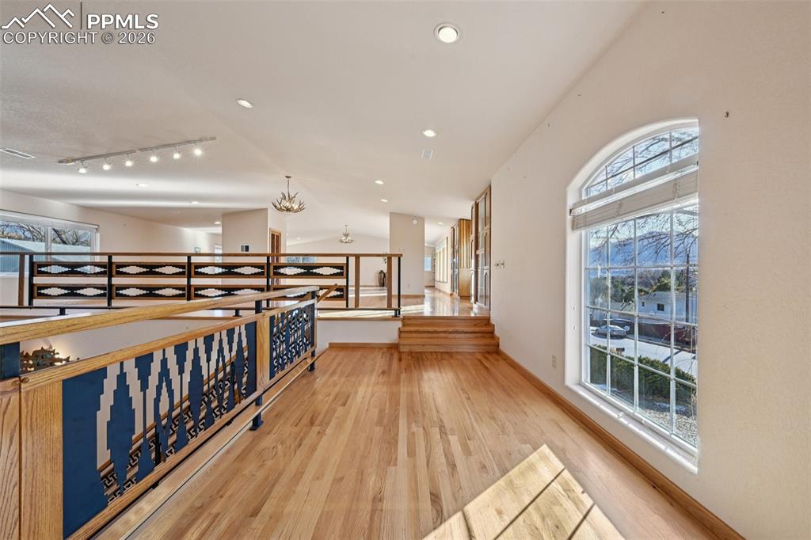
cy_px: 270
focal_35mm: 14
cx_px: 406
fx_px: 315
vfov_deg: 81.2
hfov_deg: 104.3
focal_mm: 14
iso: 160
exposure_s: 1/15
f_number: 11
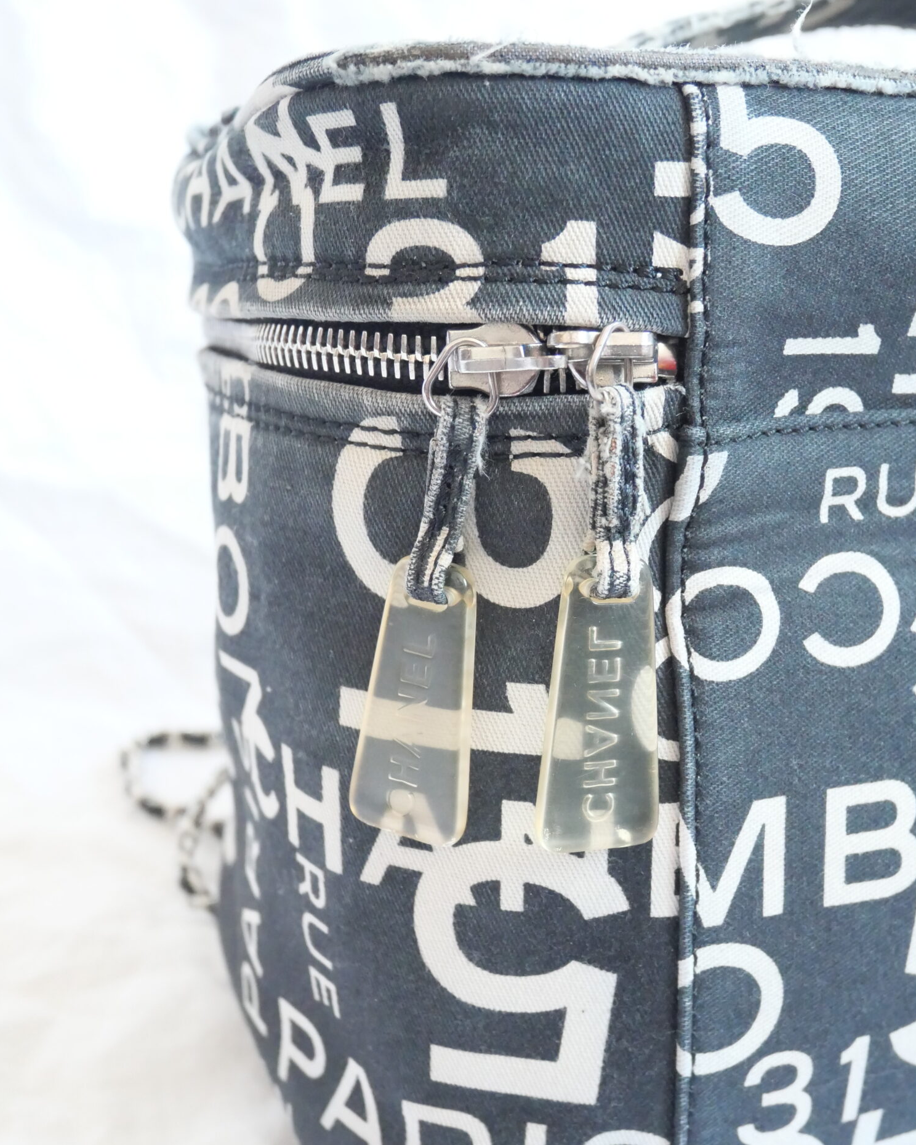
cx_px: 500
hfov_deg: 34.9
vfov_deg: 42.9
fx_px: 1457
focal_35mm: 43
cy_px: 620
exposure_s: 1/60
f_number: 3.9
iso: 3200
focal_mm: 16
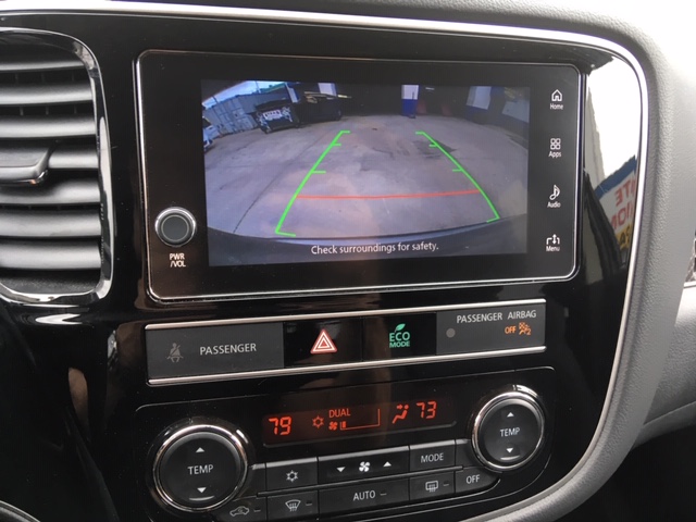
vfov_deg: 48.2
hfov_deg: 61.7
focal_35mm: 29
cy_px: 261
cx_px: 348
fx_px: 583
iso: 25
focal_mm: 4.15
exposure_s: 1/30
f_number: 2.2
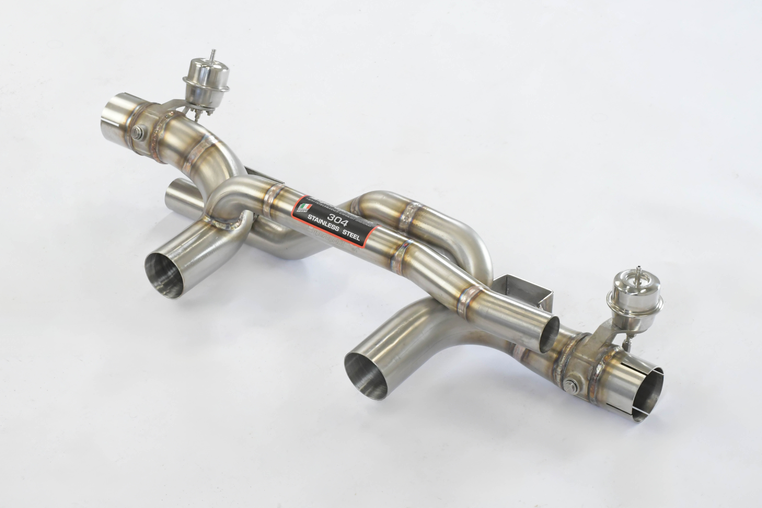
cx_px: 381
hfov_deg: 26.0
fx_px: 1651
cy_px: 254
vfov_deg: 17.5
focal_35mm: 78
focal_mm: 52
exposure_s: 1/160
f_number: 11
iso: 4000
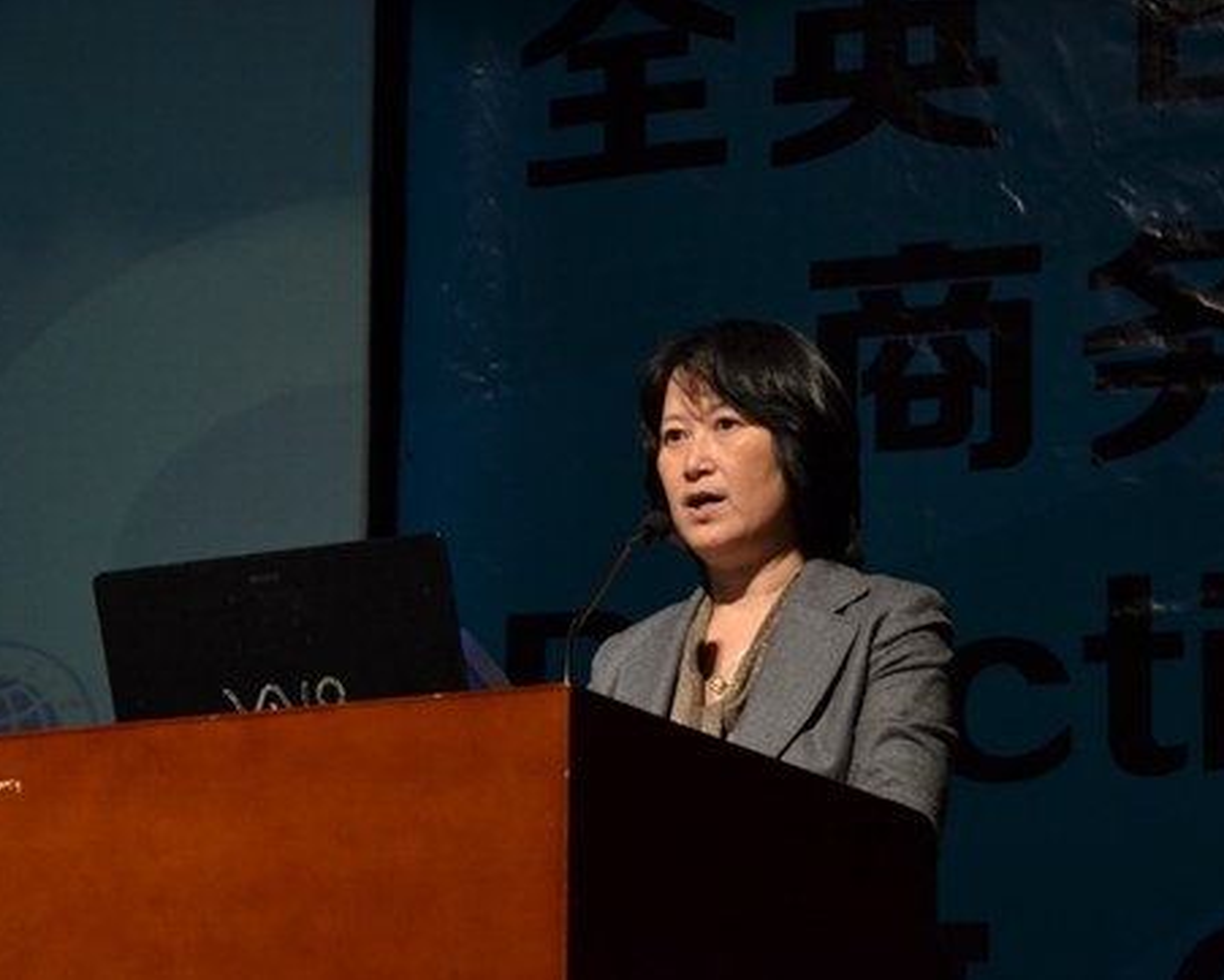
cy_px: 491
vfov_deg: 13.6
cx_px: 684
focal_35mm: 113
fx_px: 4094
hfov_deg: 17.0
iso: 800
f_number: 6.3
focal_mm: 66
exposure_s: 1/60
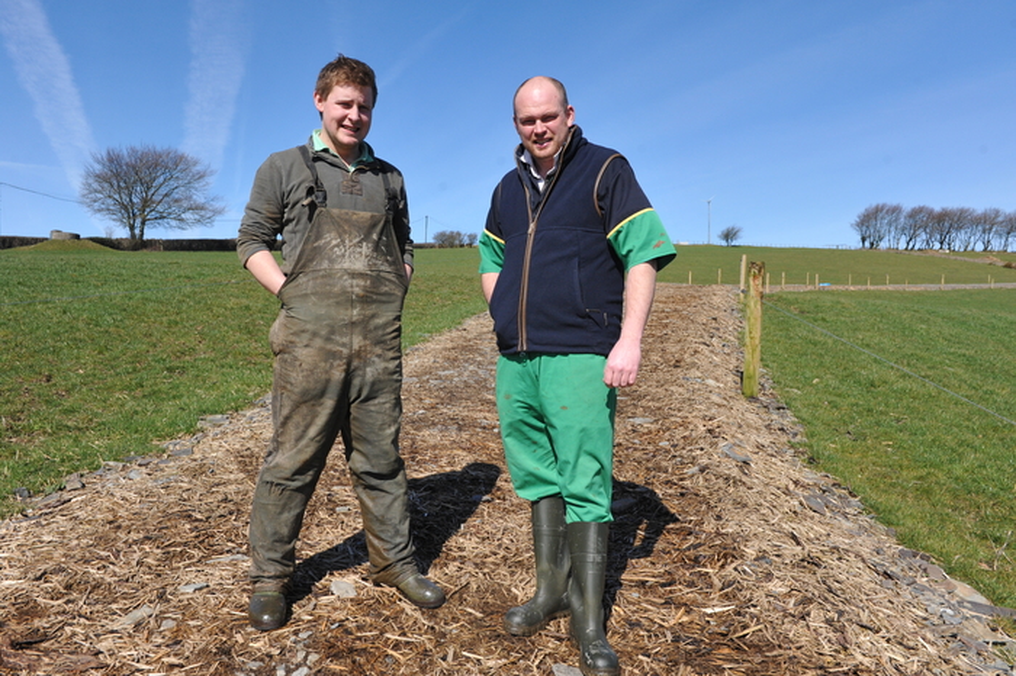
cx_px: 508
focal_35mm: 29
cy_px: 338
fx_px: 818
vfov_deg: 44.9
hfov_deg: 63.7
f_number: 8
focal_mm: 29
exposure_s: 1/3200
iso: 1600
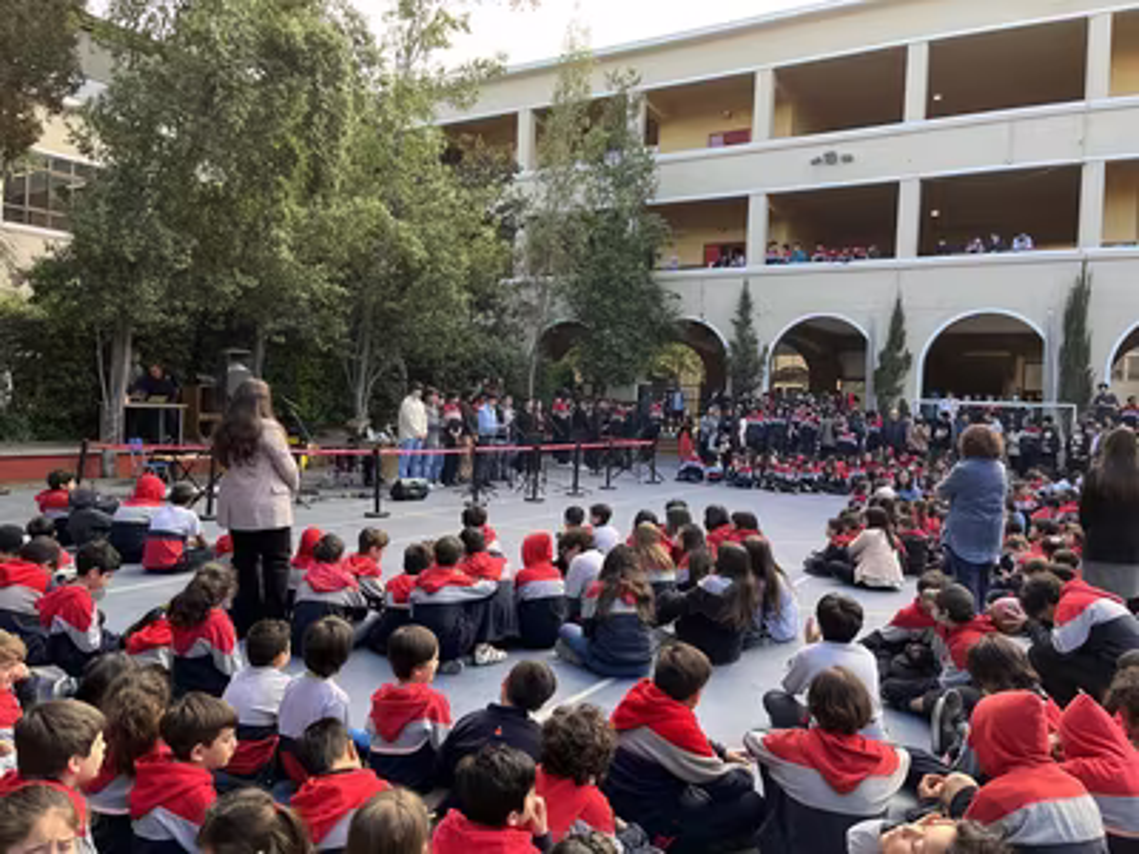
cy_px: 427
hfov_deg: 67.3
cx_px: 570
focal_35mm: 26
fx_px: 856
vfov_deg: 53.1
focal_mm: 5.1
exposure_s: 1/178
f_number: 1.6
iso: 50
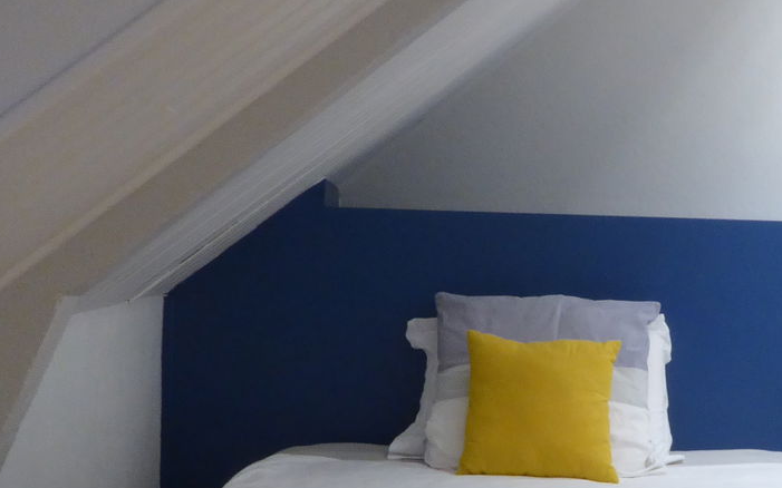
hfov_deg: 26.8
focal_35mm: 75
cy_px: 424
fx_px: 1598
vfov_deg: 17.2
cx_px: 660
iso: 400
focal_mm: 5.4
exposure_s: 1/4
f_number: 8
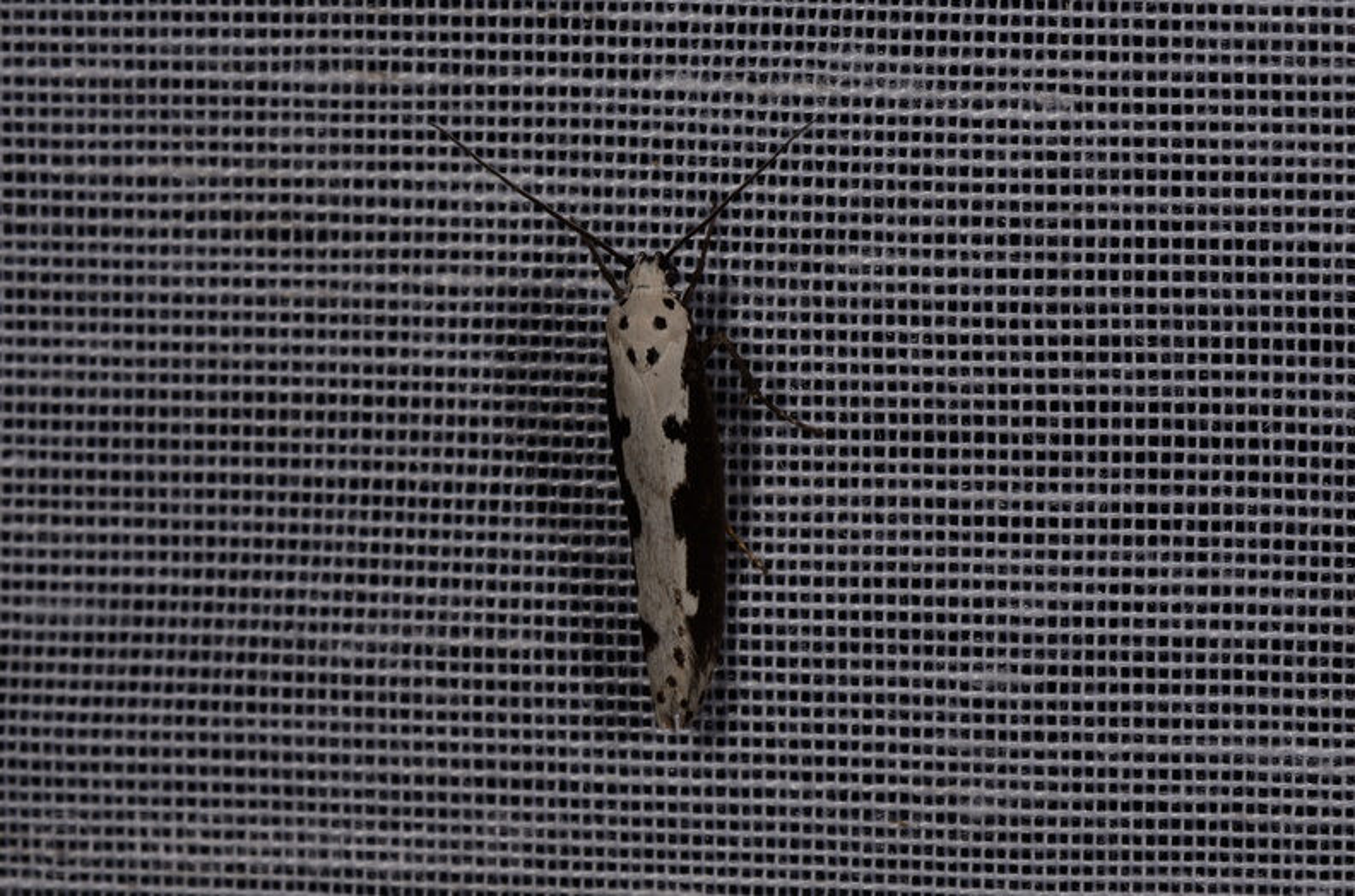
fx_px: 4787
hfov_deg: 16.1
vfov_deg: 10.7
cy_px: 448
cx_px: 678
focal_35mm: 128
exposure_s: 1/60
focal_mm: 85
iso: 100
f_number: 32
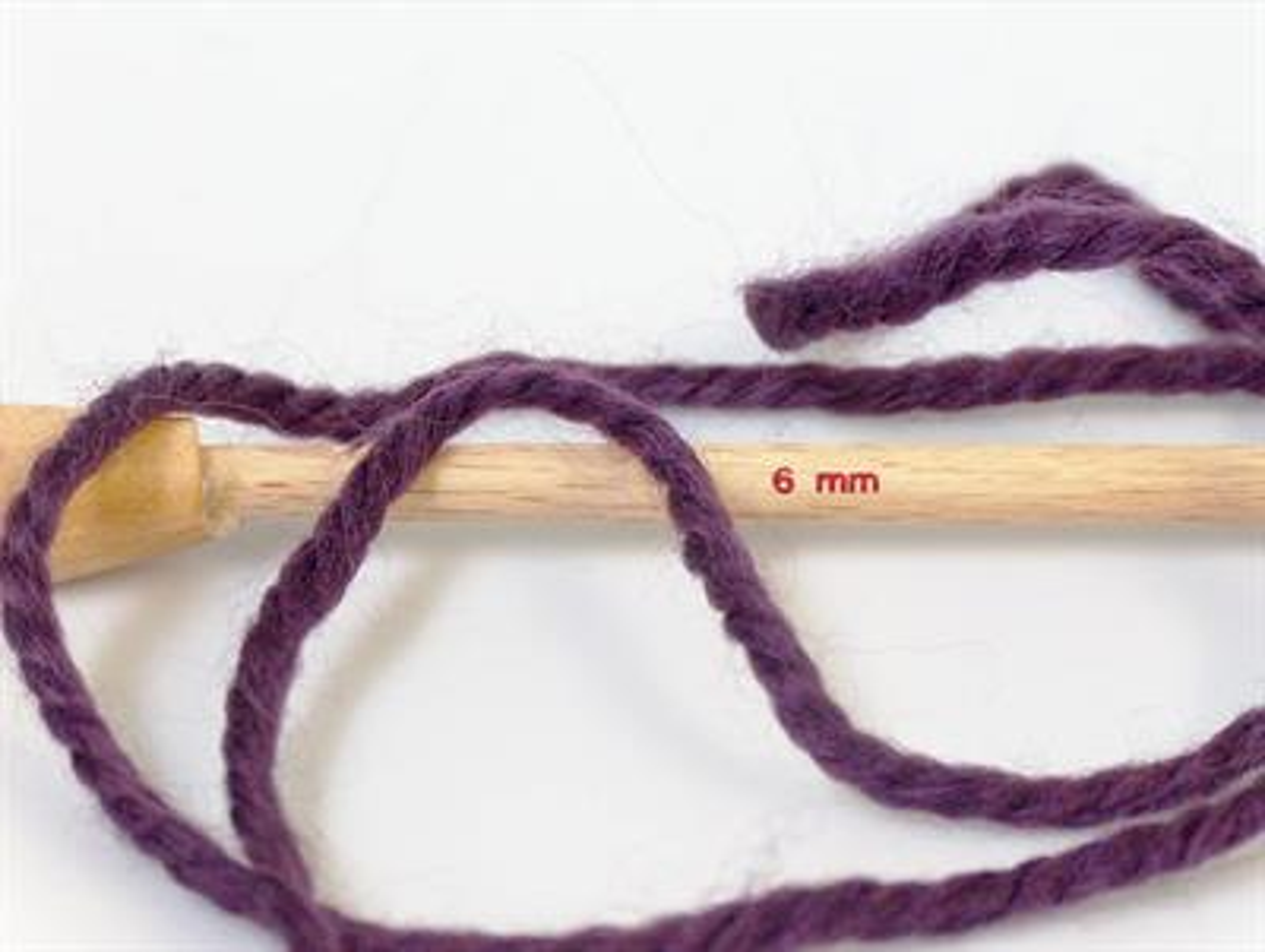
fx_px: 4244
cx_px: 632
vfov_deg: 12.8
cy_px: 476
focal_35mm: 116
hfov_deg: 17.0
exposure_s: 1/26.1
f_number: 3
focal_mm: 23.76
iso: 200
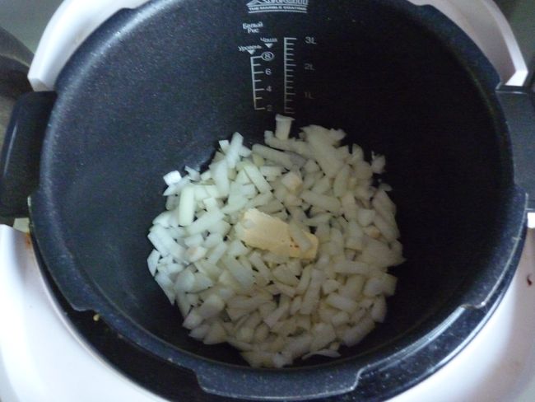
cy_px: 201
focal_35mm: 33
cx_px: 268
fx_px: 510
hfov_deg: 55.3
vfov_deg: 43.0
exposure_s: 1/13
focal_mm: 5.5
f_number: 2.8
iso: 800
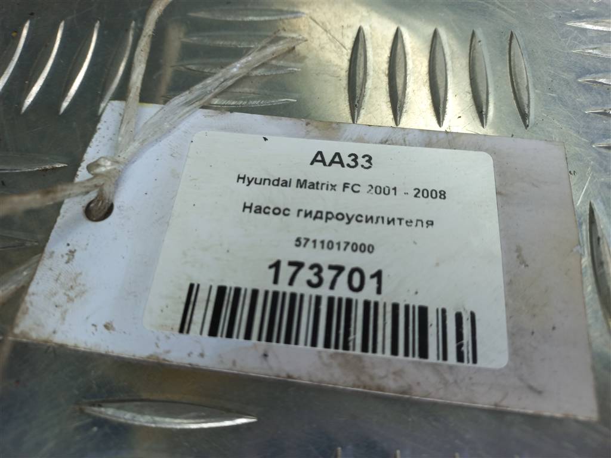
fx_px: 441
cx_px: 306
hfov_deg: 69.4
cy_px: 229
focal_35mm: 25
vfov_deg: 54.9
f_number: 1.8
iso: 32
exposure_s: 1/50
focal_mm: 4.6
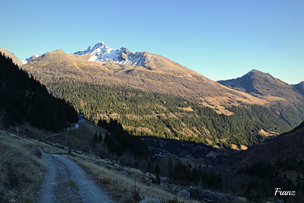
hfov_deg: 67.4
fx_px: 228
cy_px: 102
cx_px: 152
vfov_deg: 47.9
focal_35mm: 27
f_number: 22
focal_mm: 18
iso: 100
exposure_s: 1/10
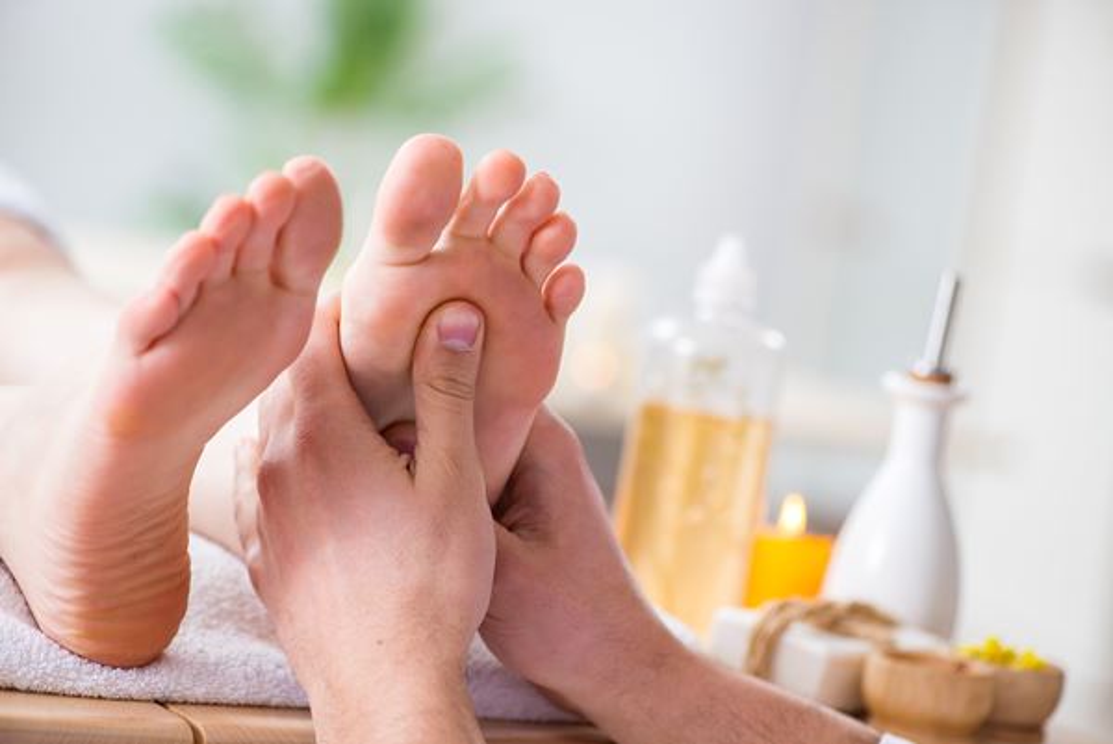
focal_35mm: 105
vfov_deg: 13.1
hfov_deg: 19.4
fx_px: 3248
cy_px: 372
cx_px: 556
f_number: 5
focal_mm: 105
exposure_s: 1/100
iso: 125
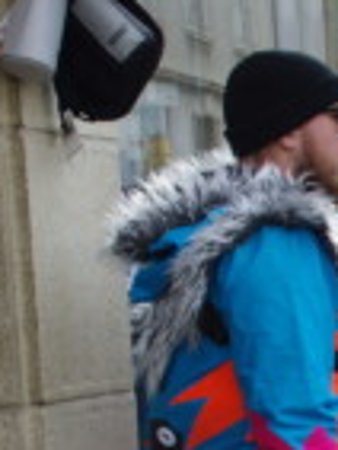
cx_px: 775
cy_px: 448
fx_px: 2652
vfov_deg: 9.6
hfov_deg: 6.9
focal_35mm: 204
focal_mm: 40
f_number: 11
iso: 200
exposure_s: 1/80
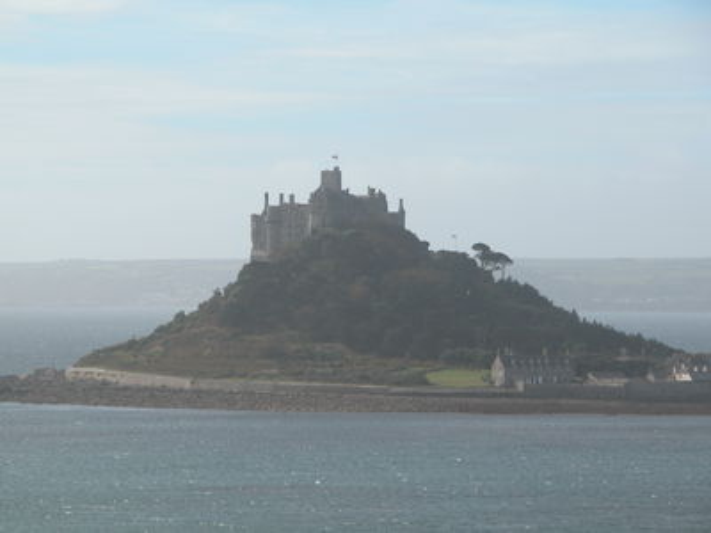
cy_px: 266
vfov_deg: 7.8
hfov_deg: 10.4
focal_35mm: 191
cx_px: 356
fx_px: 3923
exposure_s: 1/388
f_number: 6.4
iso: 100
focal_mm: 48.5
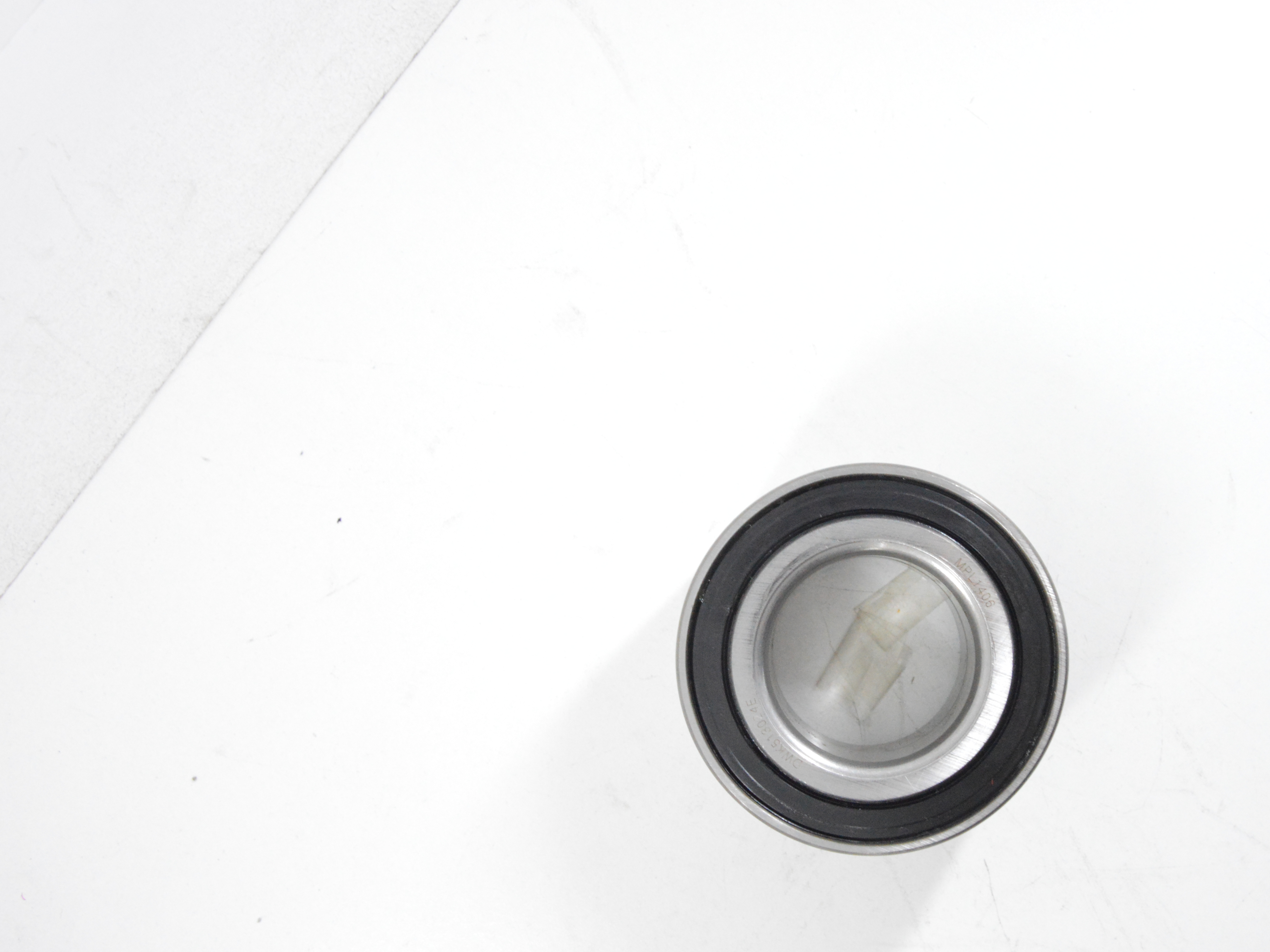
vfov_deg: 30.2
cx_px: 780
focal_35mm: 48
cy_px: 547
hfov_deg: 39.4
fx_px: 1761
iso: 3200
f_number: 7.1
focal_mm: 24
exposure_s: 1/100
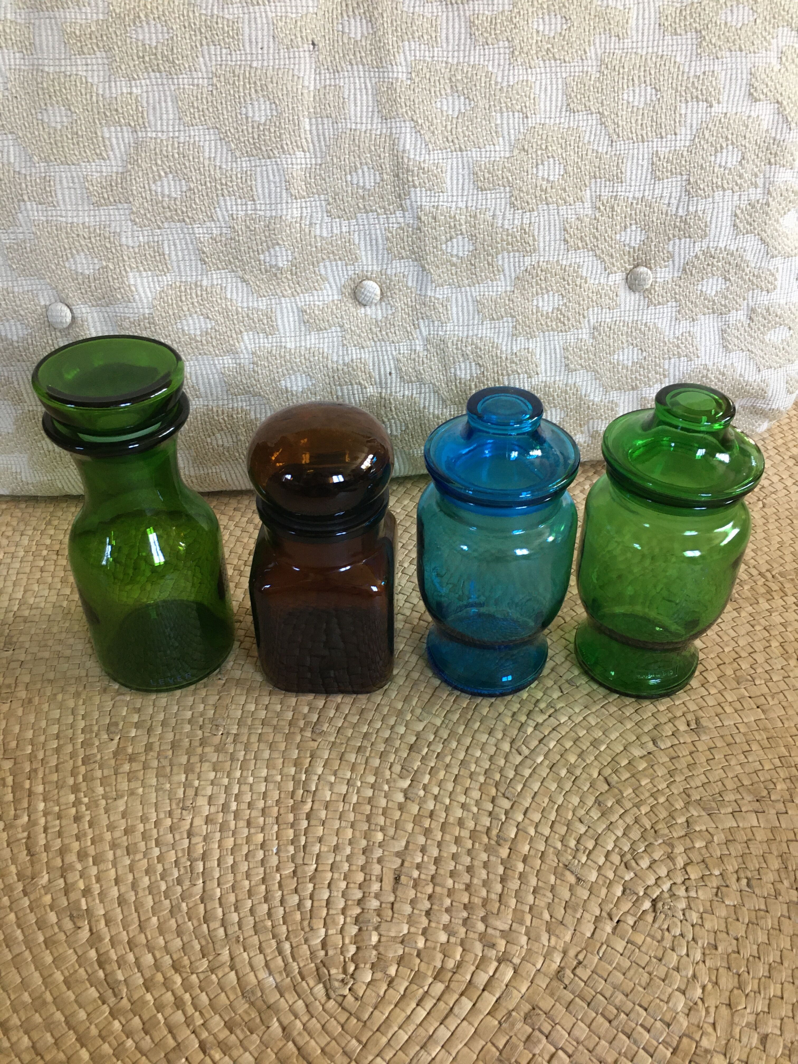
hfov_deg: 48.2
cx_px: 399
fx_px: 891
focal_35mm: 29
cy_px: 532
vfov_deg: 61.7
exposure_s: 1/33
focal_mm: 4.15
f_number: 2.2
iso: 125
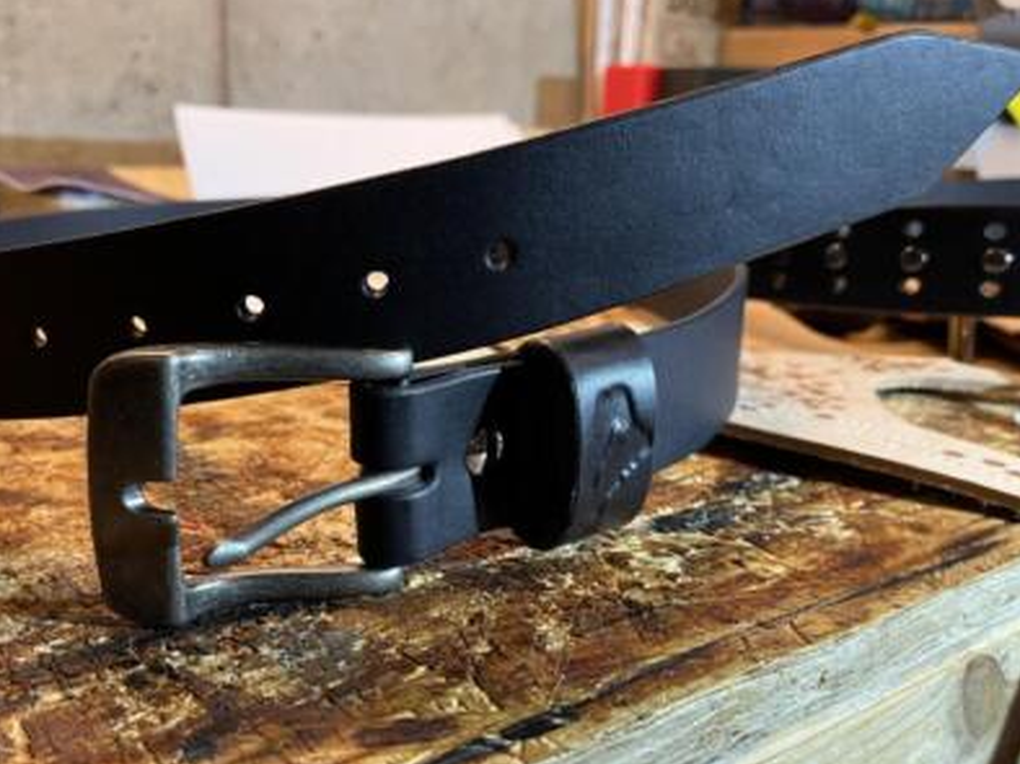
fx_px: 972
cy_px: 429
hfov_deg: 55.1
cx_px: 430
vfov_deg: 42.8
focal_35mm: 33
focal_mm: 5.1
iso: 125
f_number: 1.6
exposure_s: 1/60
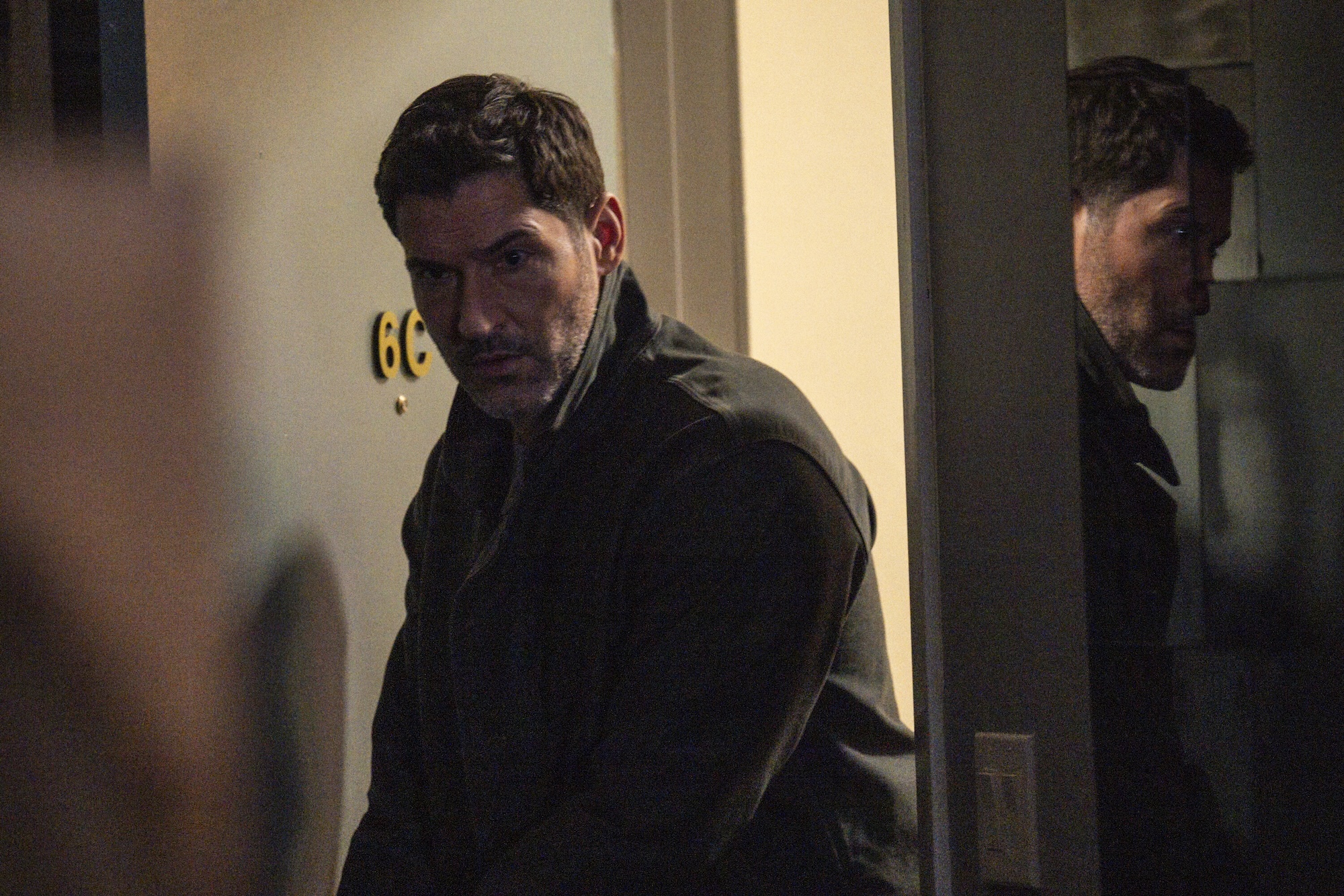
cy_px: 448
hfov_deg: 6.9
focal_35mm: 300
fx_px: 11198
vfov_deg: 4.6
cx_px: 672
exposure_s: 1/100
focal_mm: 200
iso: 4000
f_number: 2.8
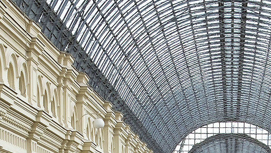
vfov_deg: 7.6
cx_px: 237
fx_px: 1093
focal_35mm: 152
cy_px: 342
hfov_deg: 14.0
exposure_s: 1/75
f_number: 9
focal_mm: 21.4
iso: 200
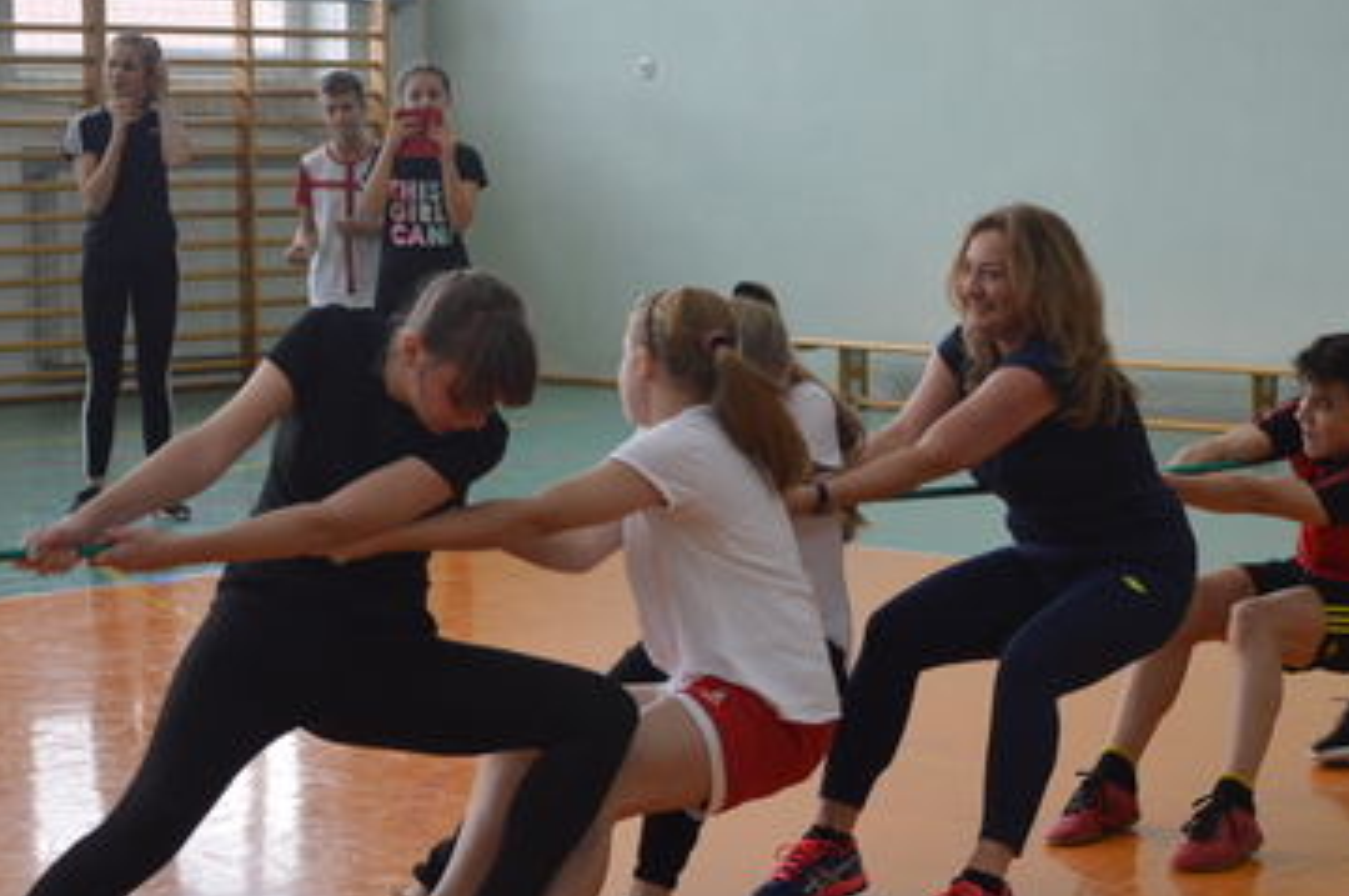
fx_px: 3780
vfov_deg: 13.5
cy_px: 617
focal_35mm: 101
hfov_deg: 20.2
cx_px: 918
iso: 400
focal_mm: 40
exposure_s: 1/60
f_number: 5.3
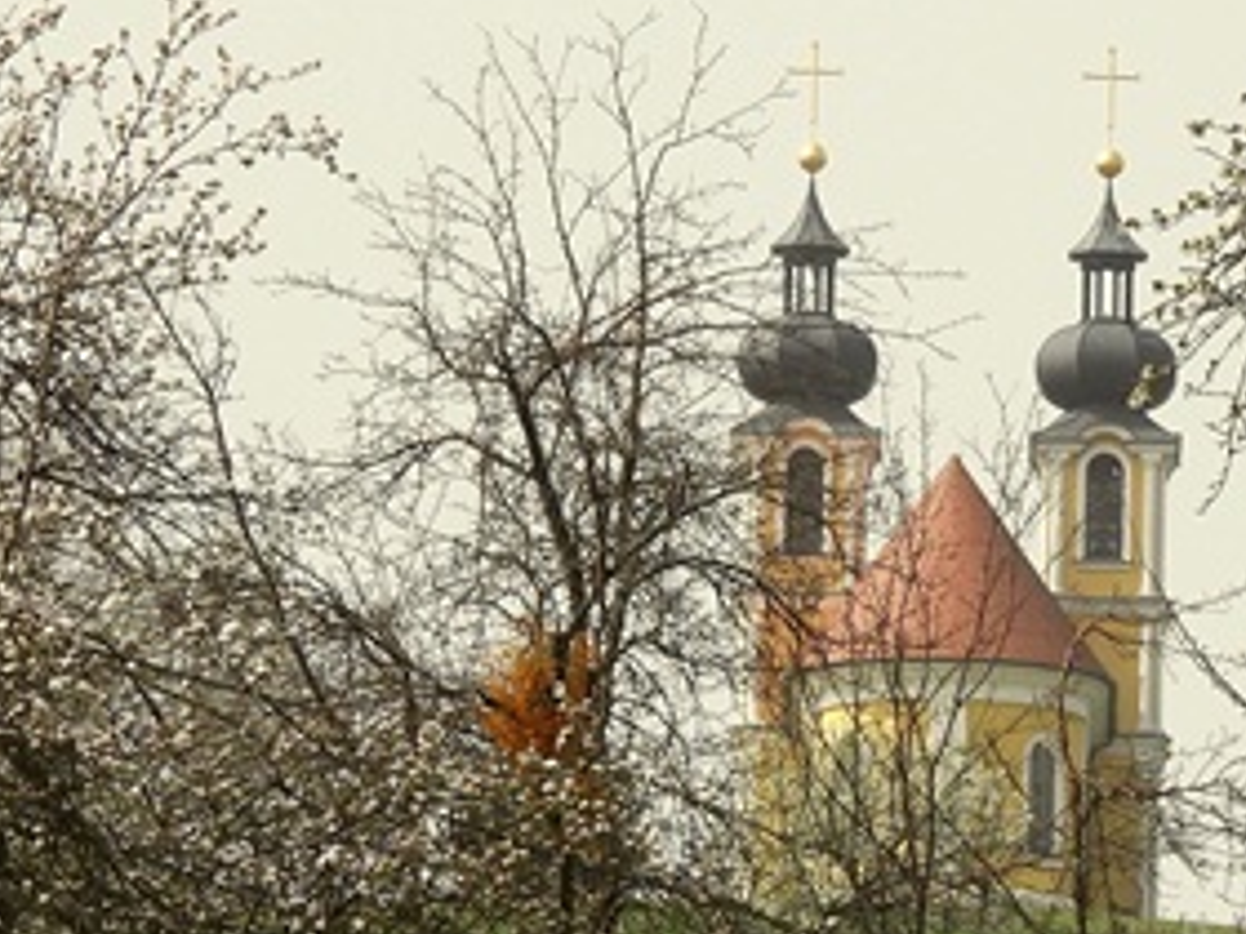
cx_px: 890
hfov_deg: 3.5
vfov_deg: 2.6
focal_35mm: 571
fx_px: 20553
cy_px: 569
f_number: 4.5
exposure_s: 1/800
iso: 100
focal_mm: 35.7
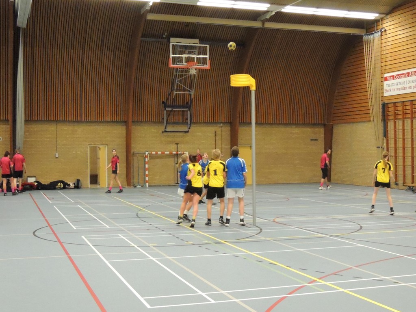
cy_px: 156
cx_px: 208
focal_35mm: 50
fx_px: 601
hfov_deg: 38.2
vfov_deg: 29.1
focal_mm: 8.9
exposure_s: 1/100
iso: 3200
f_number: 3.6
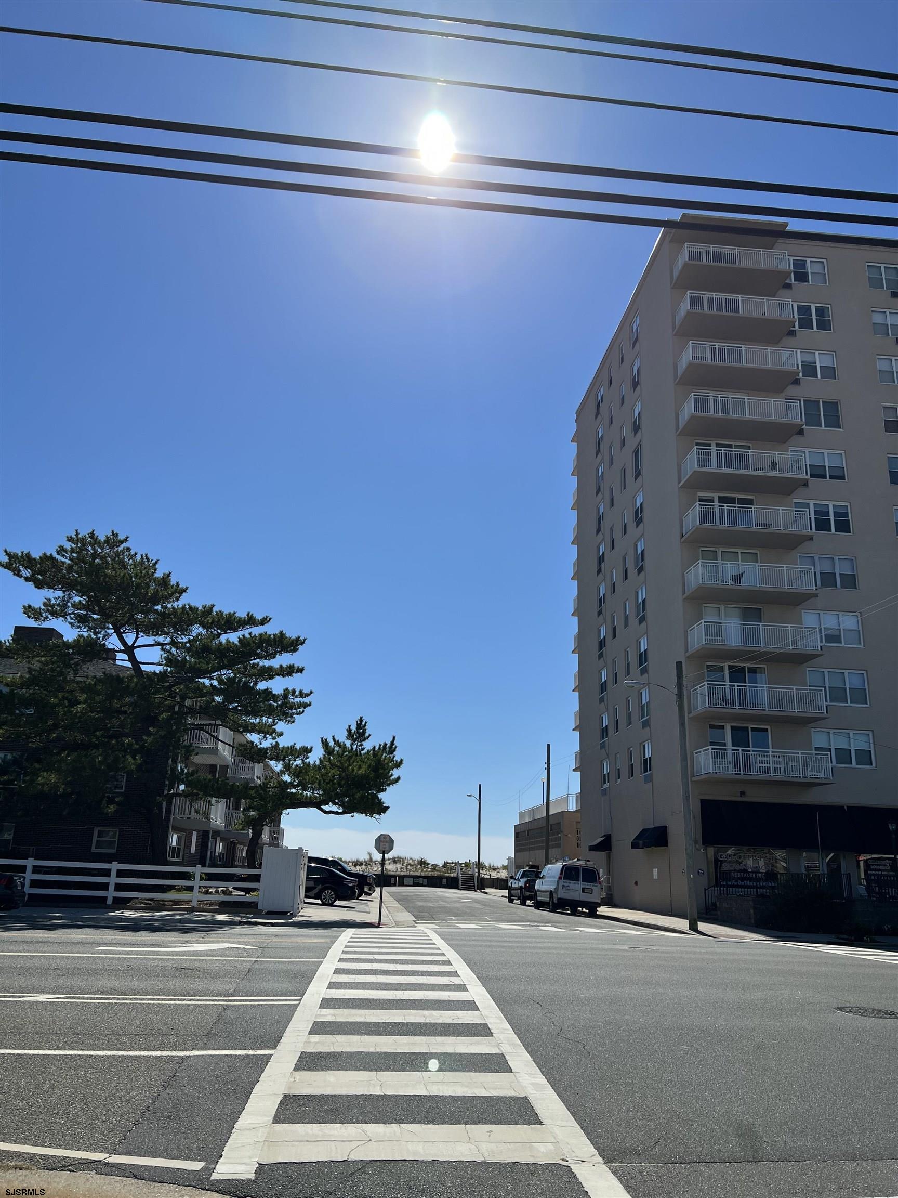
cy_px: 599
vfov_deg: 67.3
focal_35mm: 26
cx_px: 449
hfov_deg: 53.1
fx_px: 899
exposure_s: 1/9434
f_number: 1.5
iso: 50
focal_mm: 5.7
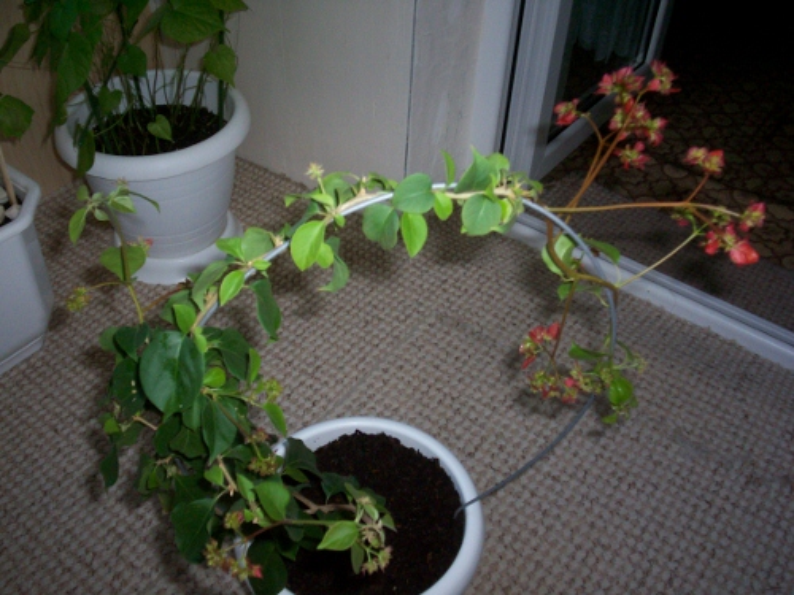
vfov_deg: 39.7
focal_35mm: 36
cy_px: 298
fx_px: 826
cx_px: 397
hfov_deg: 51.4
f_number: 4.5
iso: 140
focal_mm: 5.9
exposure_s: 1/64
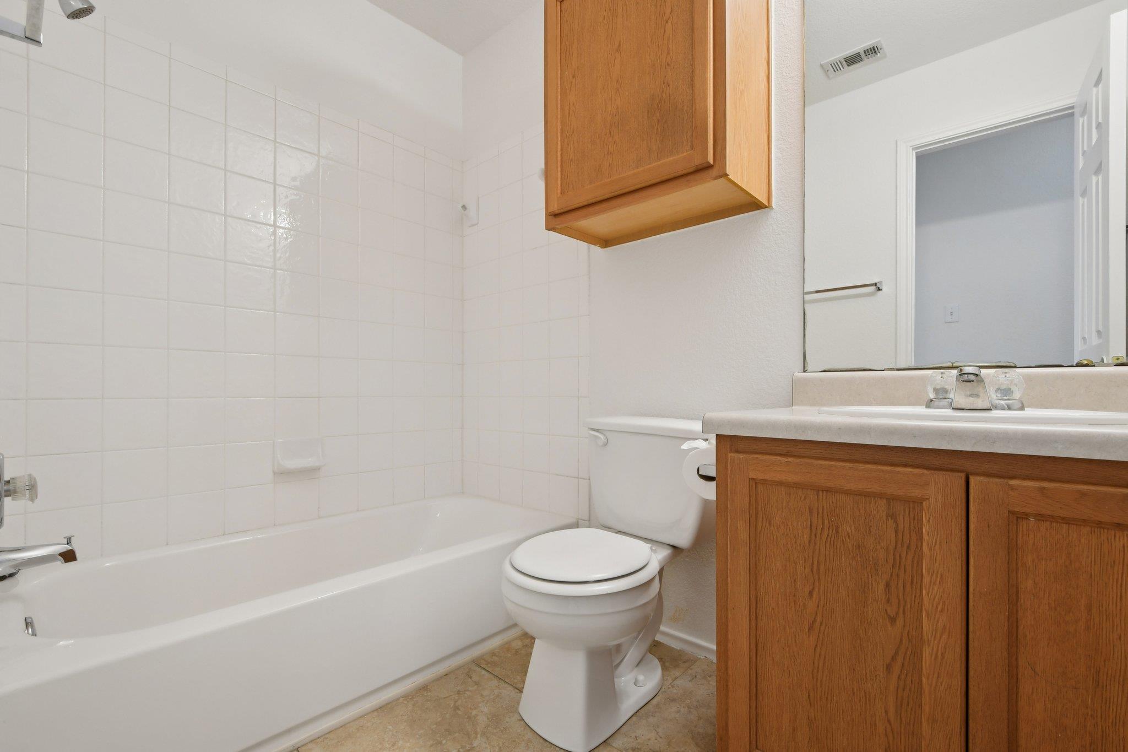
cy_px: 376
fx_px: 470
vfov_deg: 77.3
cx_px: 564
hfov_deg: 100.4
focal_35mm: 15
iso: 400
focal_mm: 10
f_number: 8
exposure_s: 1/25
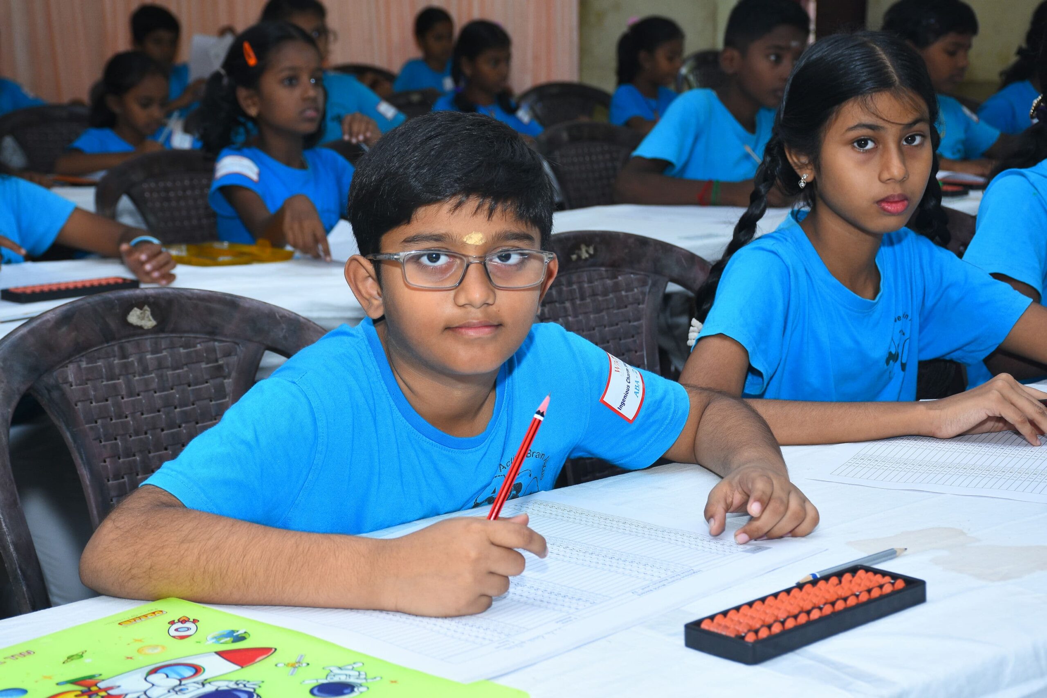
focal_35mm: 68
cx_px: 524
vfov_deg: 20.2
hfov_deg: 29.9
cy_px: 349
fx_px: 1963
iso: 500
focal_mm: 45
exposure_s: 1/160
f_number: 6.3
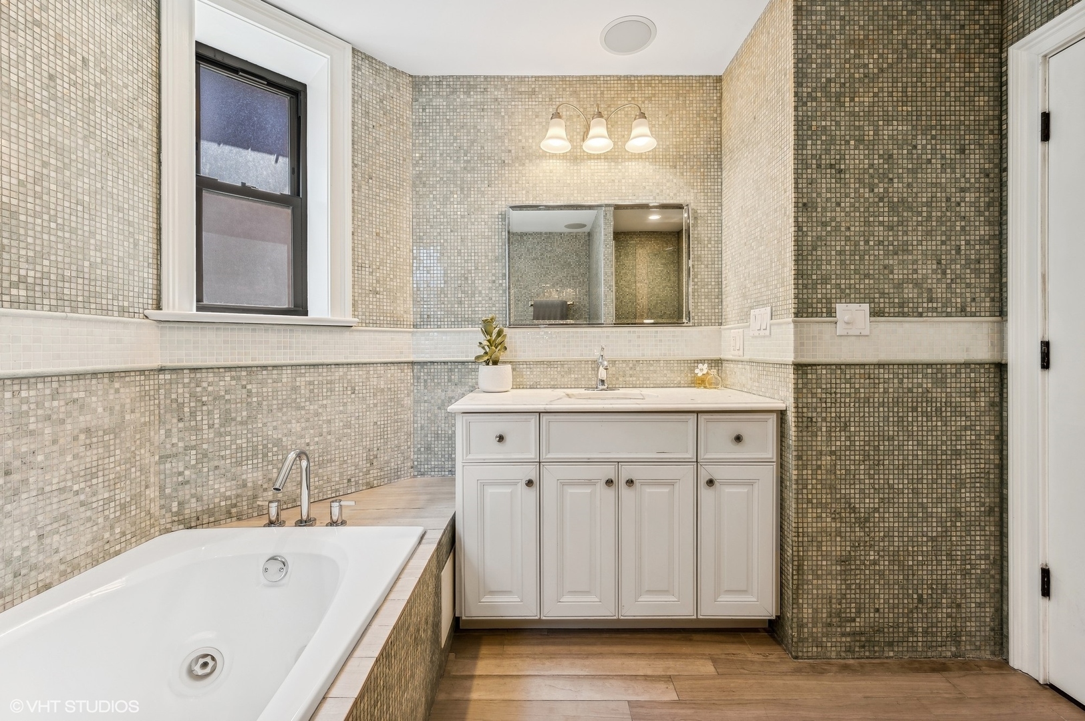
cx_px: 542
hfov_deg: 104.3
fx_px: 422
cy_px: 360
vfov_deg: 81.1
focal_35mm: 14
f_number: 9
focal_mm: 14
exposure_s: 1/8
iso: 100
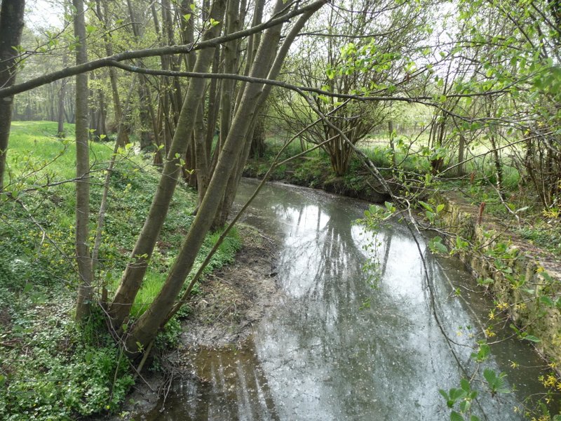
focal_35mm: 28
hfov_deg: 63.4
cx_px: 280
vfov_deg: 49.7
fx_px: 454
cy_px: 210
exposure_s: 1/125
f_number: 3.3
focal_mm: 4.7
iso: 100
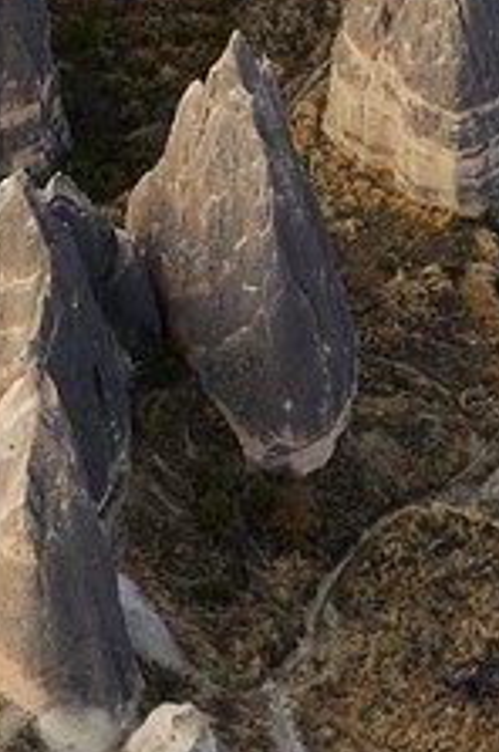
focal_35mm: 251
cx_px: 482
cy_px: -1453
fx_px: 5235
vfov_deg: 7.3
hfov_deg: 5.4
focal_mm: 35
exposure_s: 1/160
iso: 200
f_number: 7.1
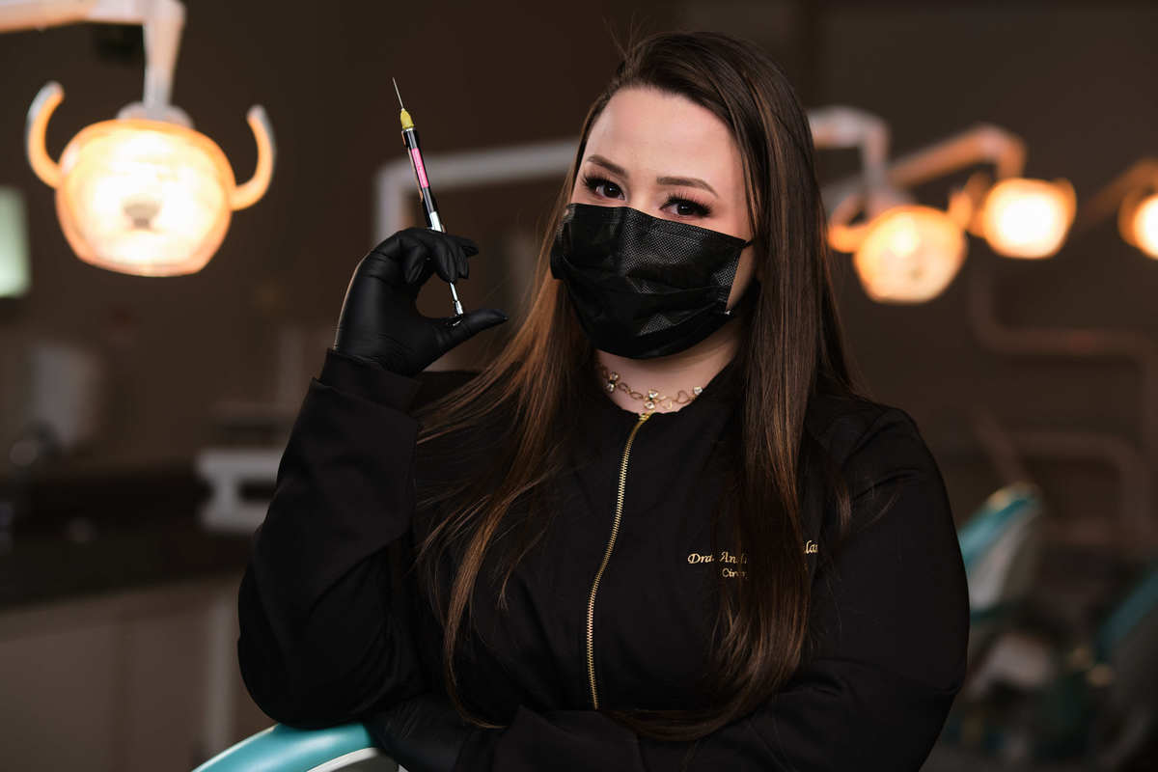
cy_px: 386
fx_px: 2412
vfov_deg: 18.2
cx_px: 579
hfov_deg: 27.0
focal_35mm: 75
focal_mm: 50
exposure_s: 1/125
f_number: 2
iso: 200
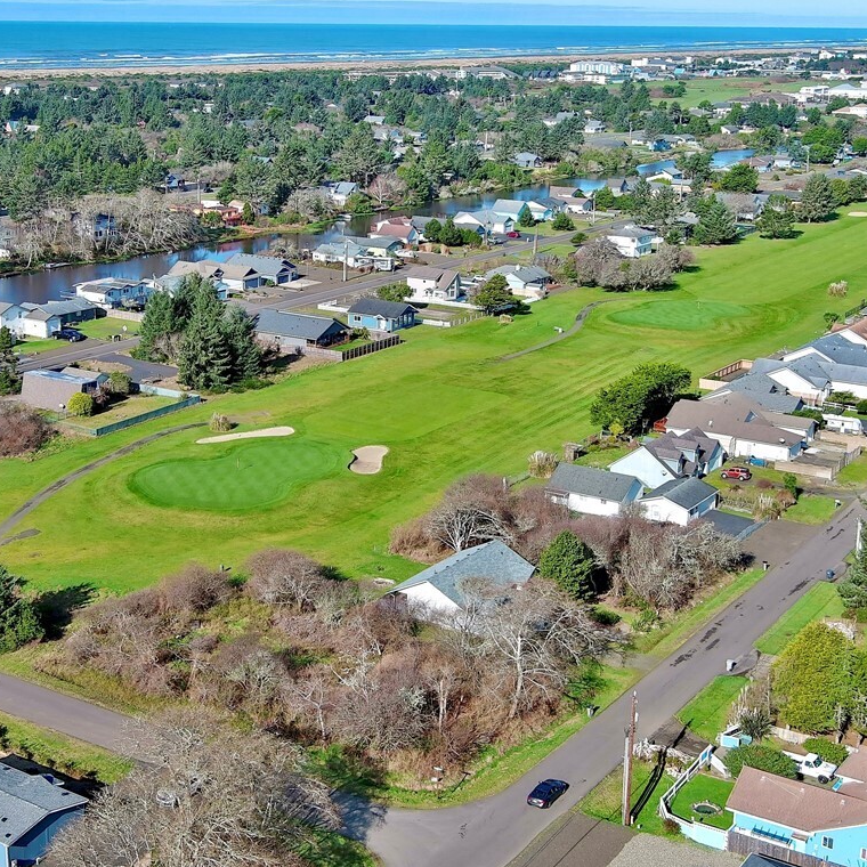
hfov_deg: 31.0
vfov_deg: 31.1
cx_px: 350
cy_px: 419
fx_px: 1559
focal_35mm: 55
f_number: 2.8
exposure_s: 1/1418
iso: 101
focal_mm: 10.57
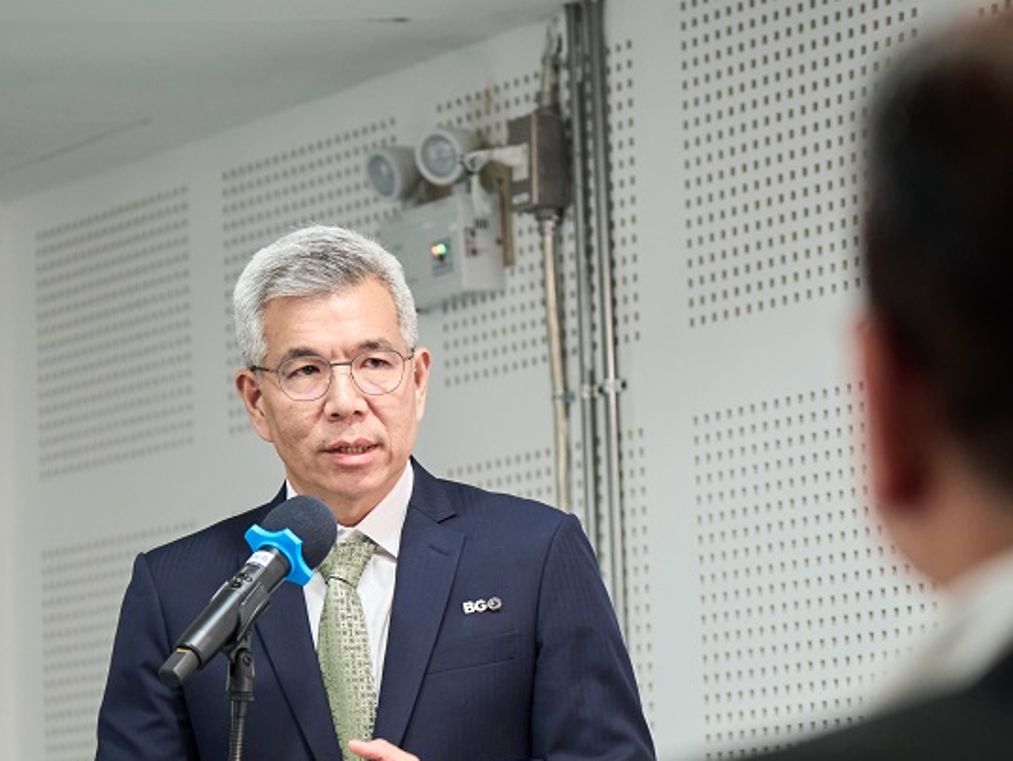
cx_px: 331
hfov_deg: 11.0
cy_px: 546
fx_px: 5270
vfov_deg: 8.2
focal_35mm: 180
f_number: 2.8
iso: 1250
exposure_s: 1/125
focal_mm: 75
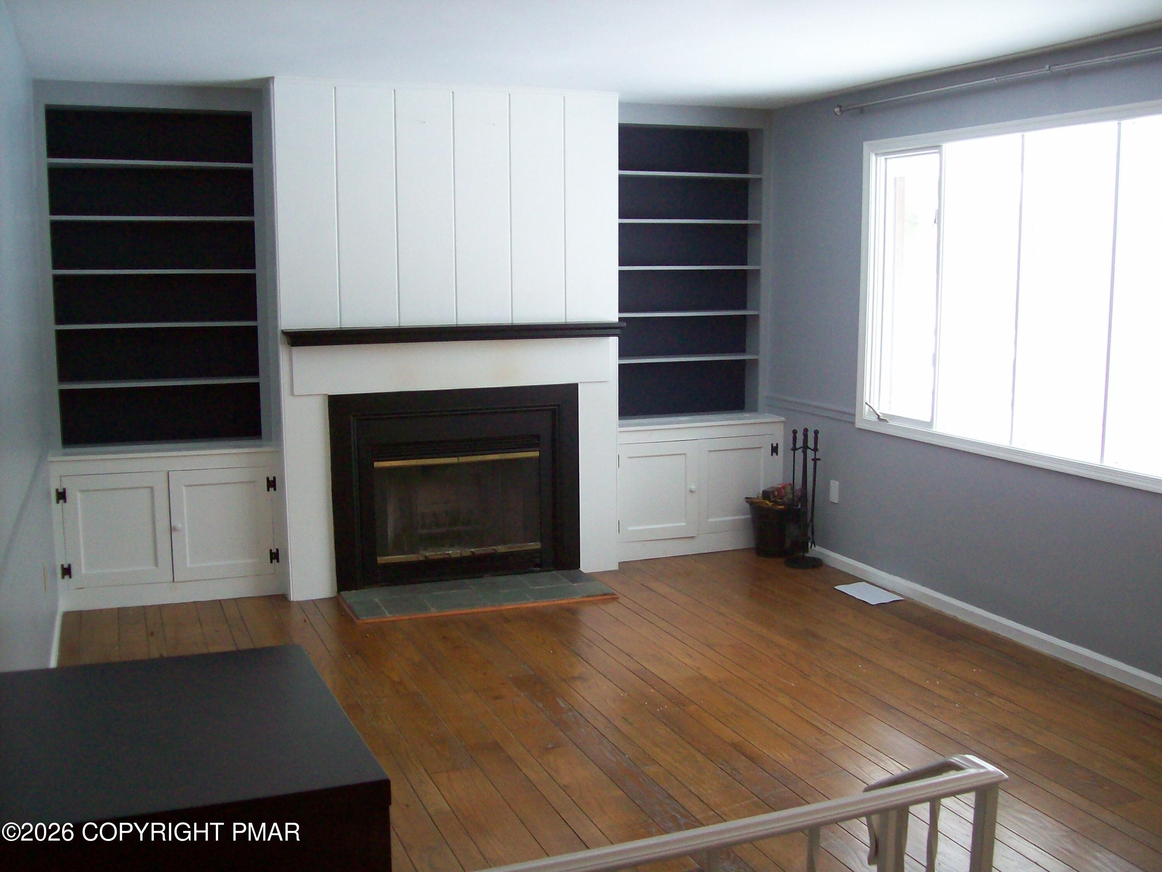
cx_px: 581
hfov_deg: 51.4
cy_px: 436
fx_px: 1208
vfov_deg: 39.7
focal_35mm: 36
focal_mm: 6
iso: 160
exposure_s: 1/15.5
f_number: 2.7
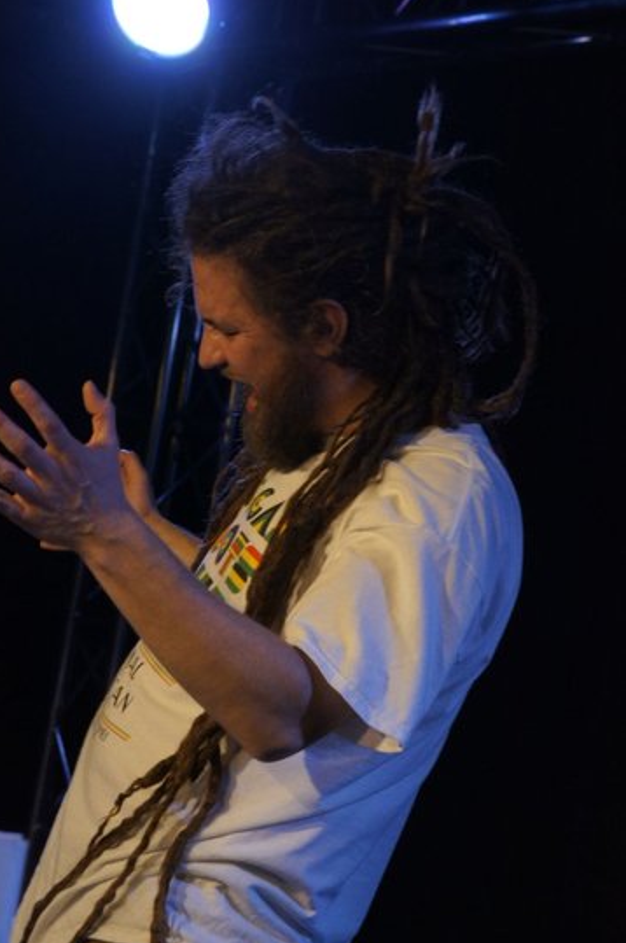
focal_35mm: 107
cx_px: 310
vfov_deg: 19.1
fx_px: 2798
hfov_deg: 12.8
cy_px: 472
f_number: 6.3
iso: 1600
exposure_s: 1/160
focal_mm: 70
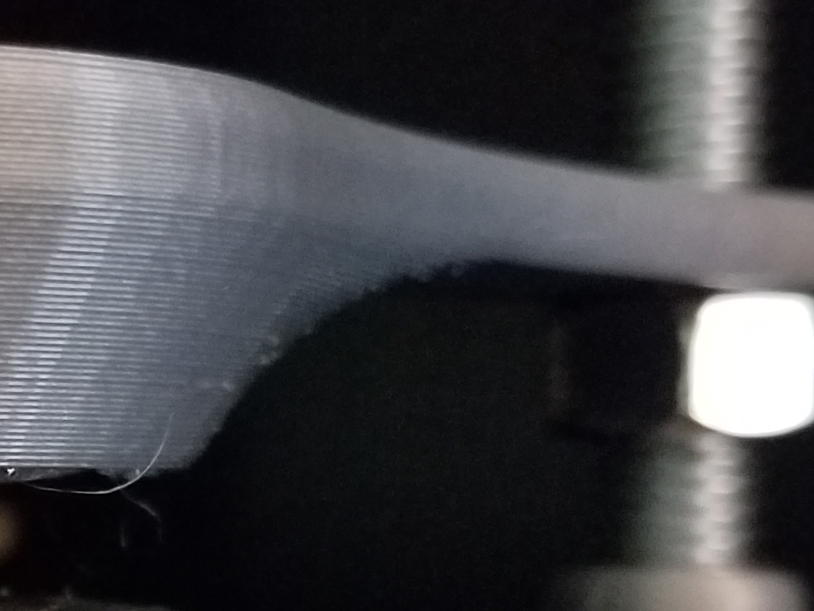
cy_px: 687
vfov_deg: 15.1
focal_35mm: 95
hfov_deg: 19.1
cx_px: -247
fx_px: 2235
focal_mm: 4.25
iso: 1000
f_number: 1.7
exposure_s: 1/10
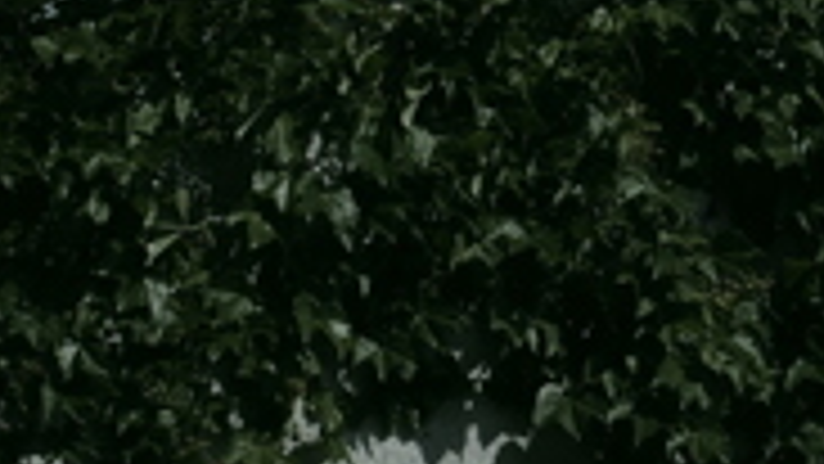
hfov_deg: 3.5
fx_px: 13417
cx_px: 1522
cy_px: -392
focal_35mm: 614
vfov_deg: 2.0
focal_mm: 70
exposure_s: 1/640
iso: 100
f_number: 8
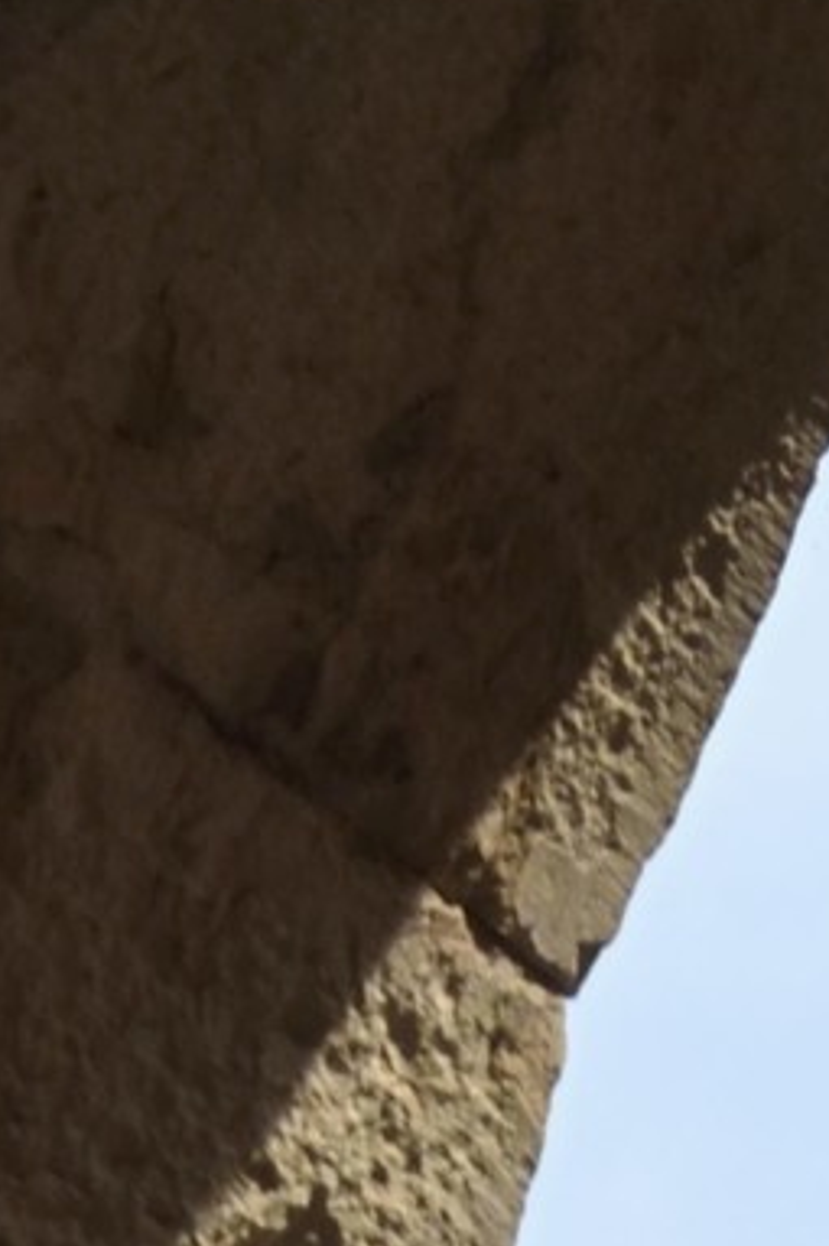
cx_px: 1170
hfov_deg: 4.7
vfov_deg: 6.8
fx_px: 9991
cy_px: 2925
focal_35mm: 289
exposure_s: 1/200
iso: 400
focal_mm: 46
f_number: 20
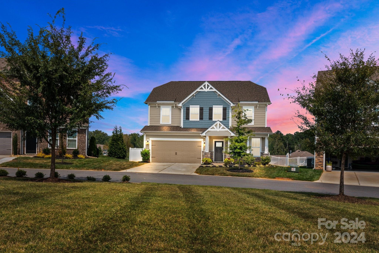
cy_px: 126
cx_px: 190
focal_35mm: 28
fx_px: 295
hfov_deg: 65.5
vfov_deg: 46.4
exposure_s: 1/640
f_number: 6.3
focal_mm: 10.26
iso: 100
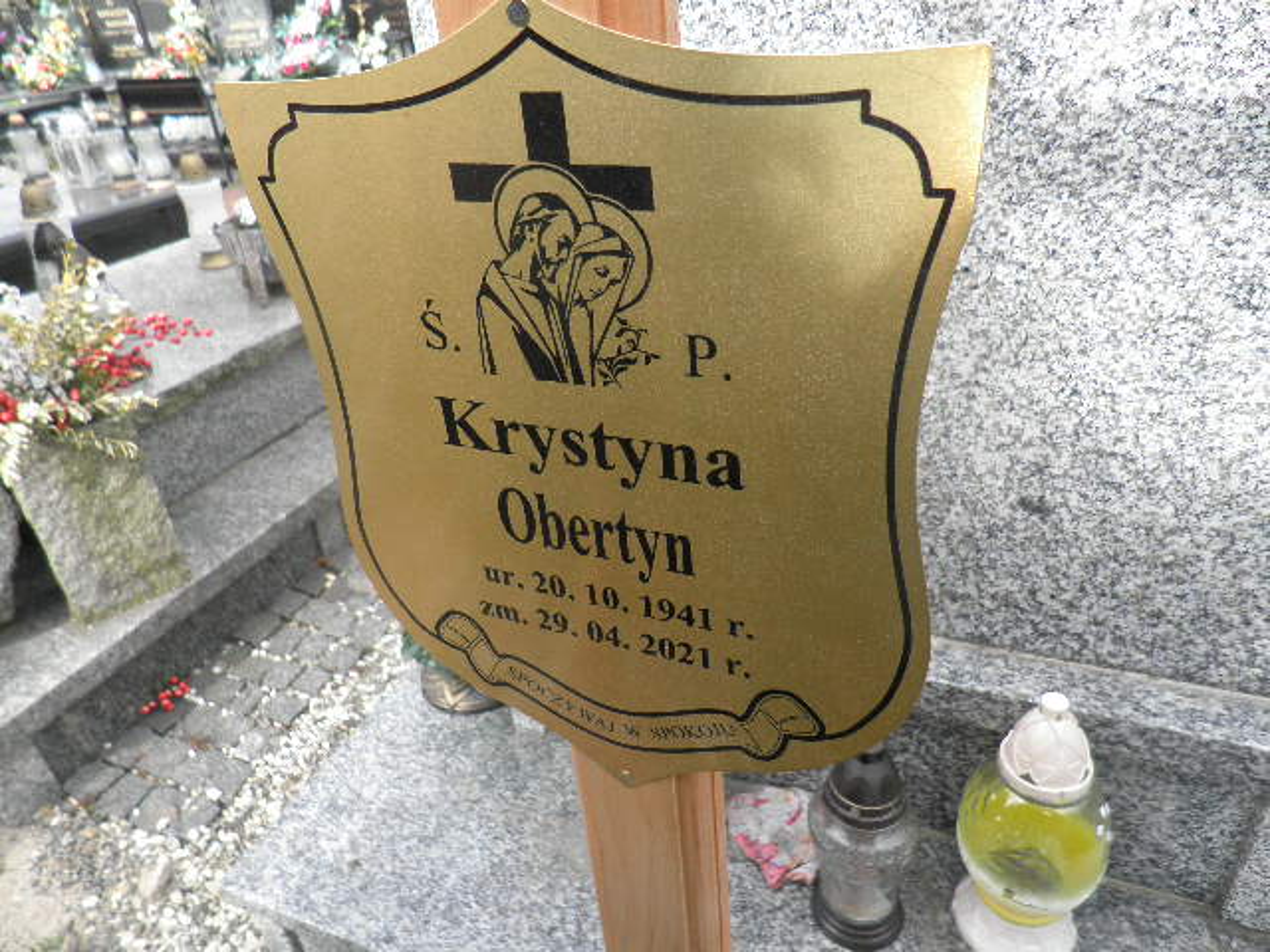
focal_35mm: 24
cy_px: 476
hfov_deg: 71.6
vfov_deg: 56.8
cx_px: 635
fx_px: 881
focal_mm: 4.3
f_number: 3.3
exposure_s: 1/250
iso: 64
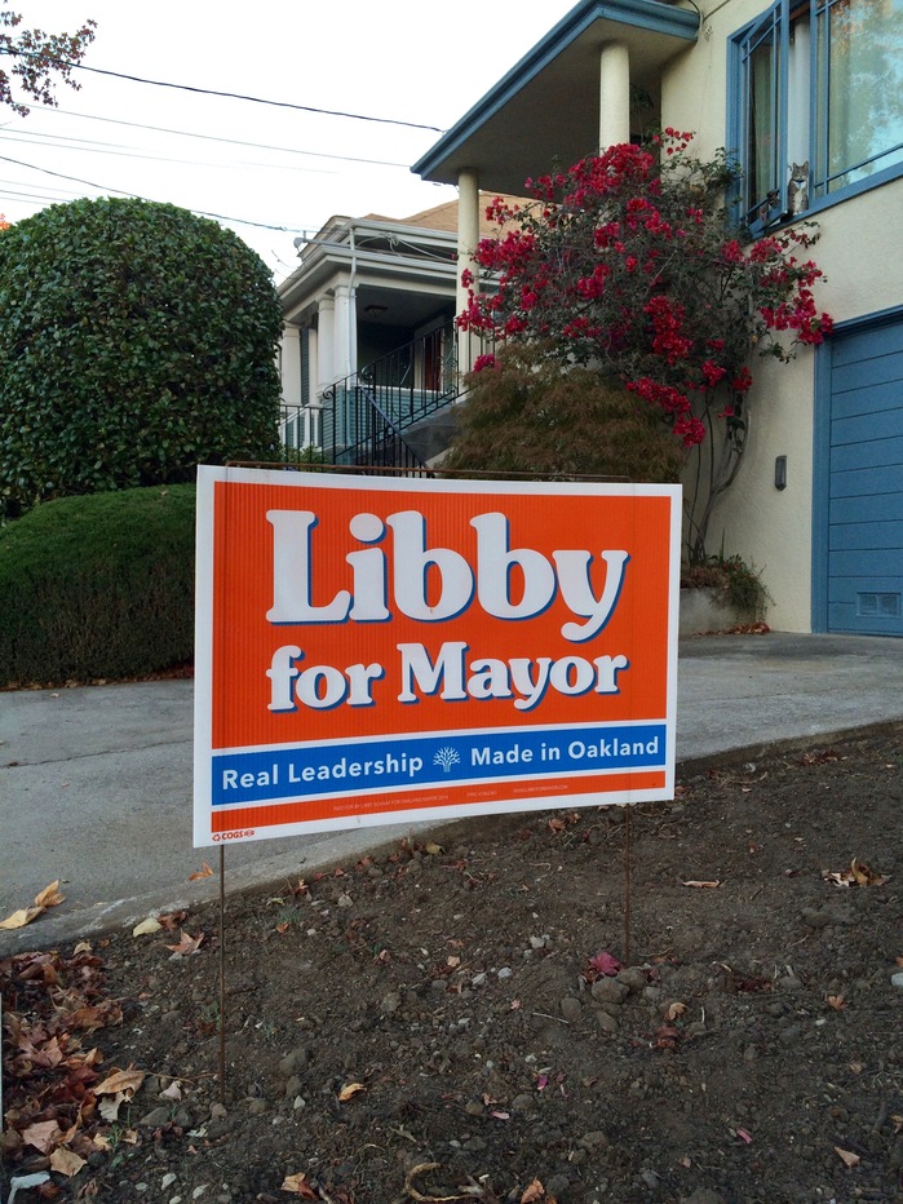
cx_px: 452
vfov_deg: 61.7
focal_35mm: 29
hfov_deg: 48.2
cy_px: 602
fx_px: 1009
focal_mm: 4.15
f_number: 2.2
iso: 64
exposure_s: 1/120
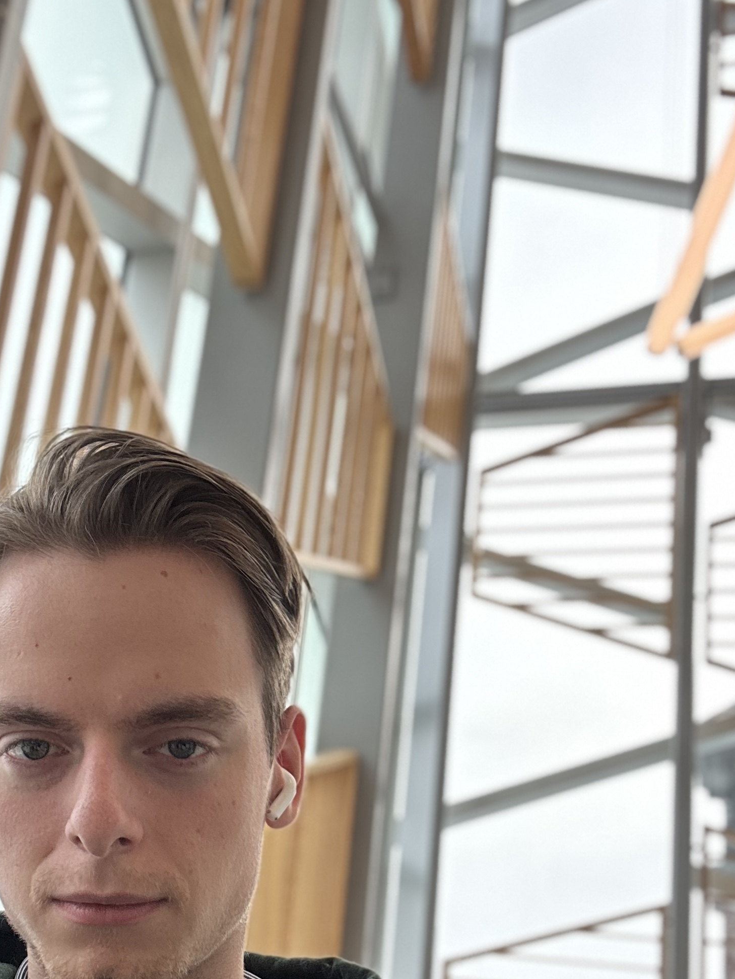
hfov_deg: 29.7
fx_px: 1359
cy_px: 659
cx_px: 164
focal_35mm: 48
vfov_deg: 39.2
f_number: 1.9
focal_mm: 2.69
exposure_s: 1/121
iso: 40
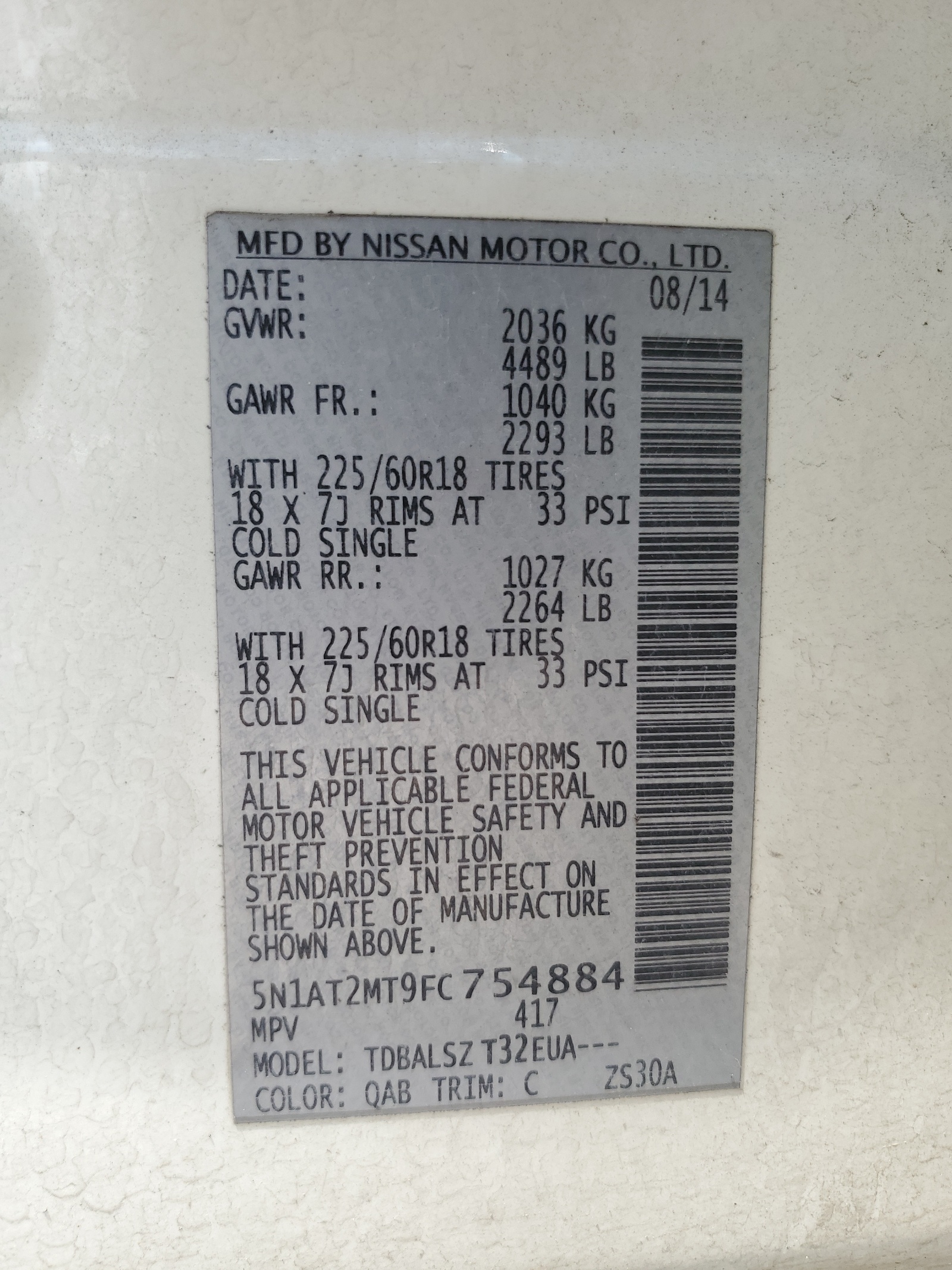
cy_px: 635
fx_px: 953
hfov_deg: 53.1
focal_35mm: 26
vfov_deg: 67.3
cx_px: 476
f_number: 1.5
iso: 50
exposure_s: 1/909
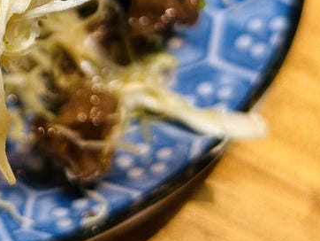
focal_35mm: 159
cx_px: -95
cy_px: -95
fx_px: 1471
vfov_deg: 9.2
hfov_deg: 12.1
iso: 100
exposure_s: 1/60
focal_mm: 6.86
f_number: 1.78
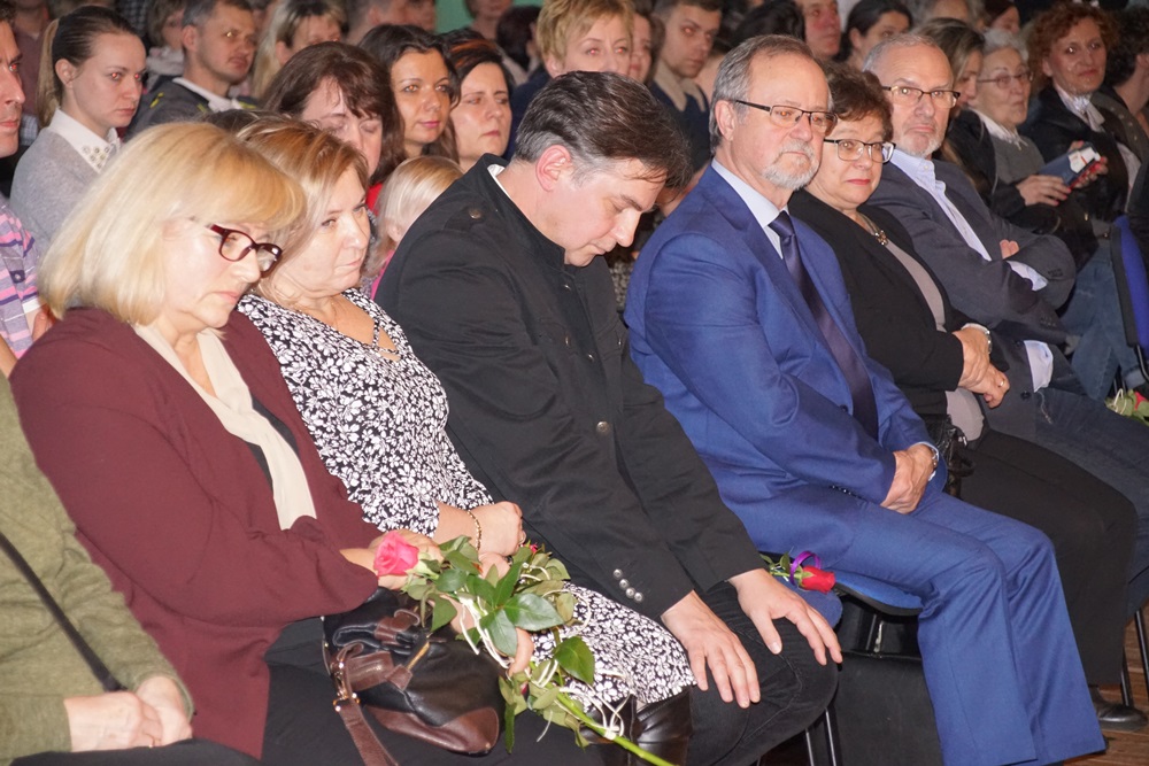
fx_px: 4788
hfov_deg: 13.7
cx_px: 574
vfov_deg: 9.2
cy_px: 383
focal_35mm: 150
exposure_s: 1/60
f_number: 5.6
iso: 3200
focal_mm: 100
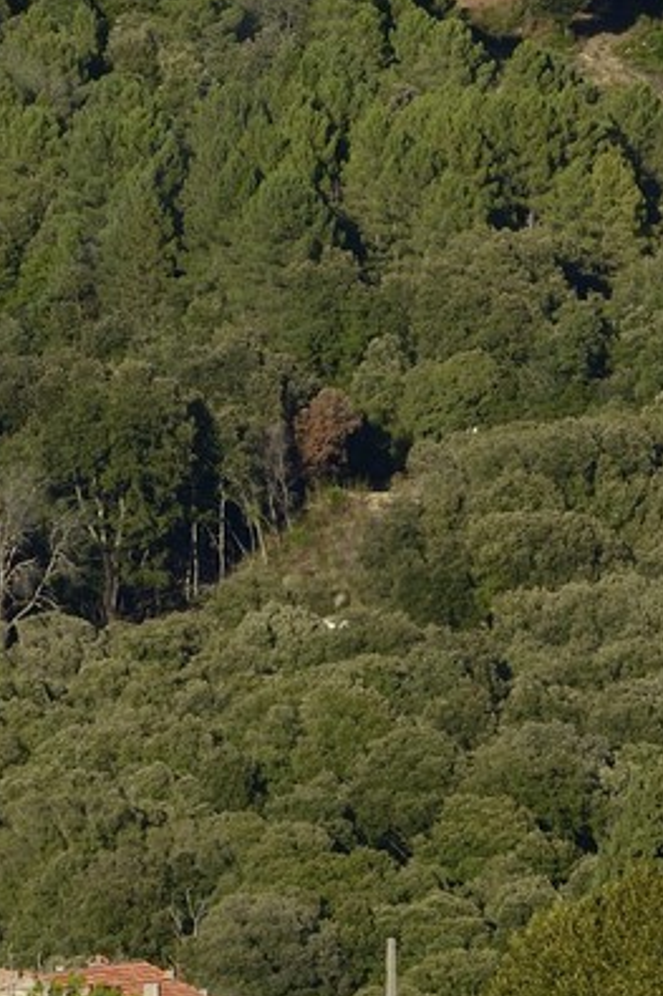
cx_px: -445
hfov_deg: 1.9
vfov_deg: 2.9
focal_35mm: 709
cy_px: -202
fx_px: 19602
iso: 200
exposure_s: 1/250
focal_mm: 175
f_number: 14
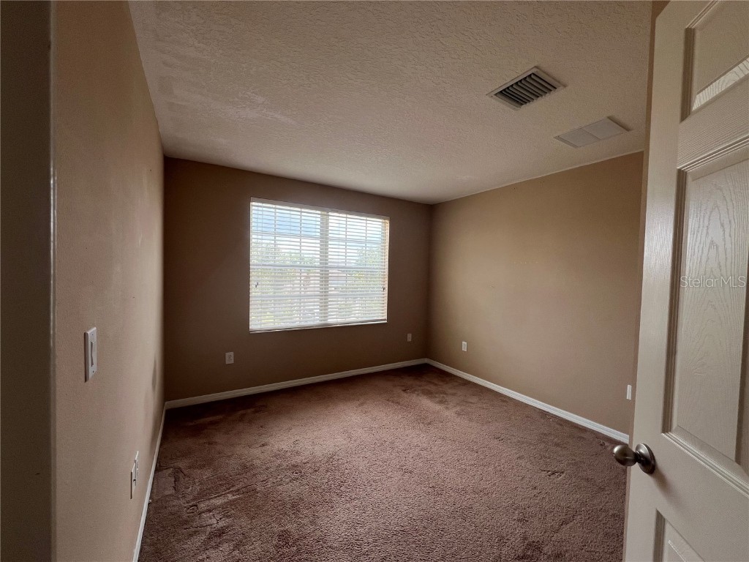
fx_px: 281
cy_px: 281
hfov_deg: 106.2
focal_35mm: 13
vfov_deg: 89.9
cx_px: 374
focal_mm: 1.57
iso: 32
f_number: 1.8
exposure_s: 1/99
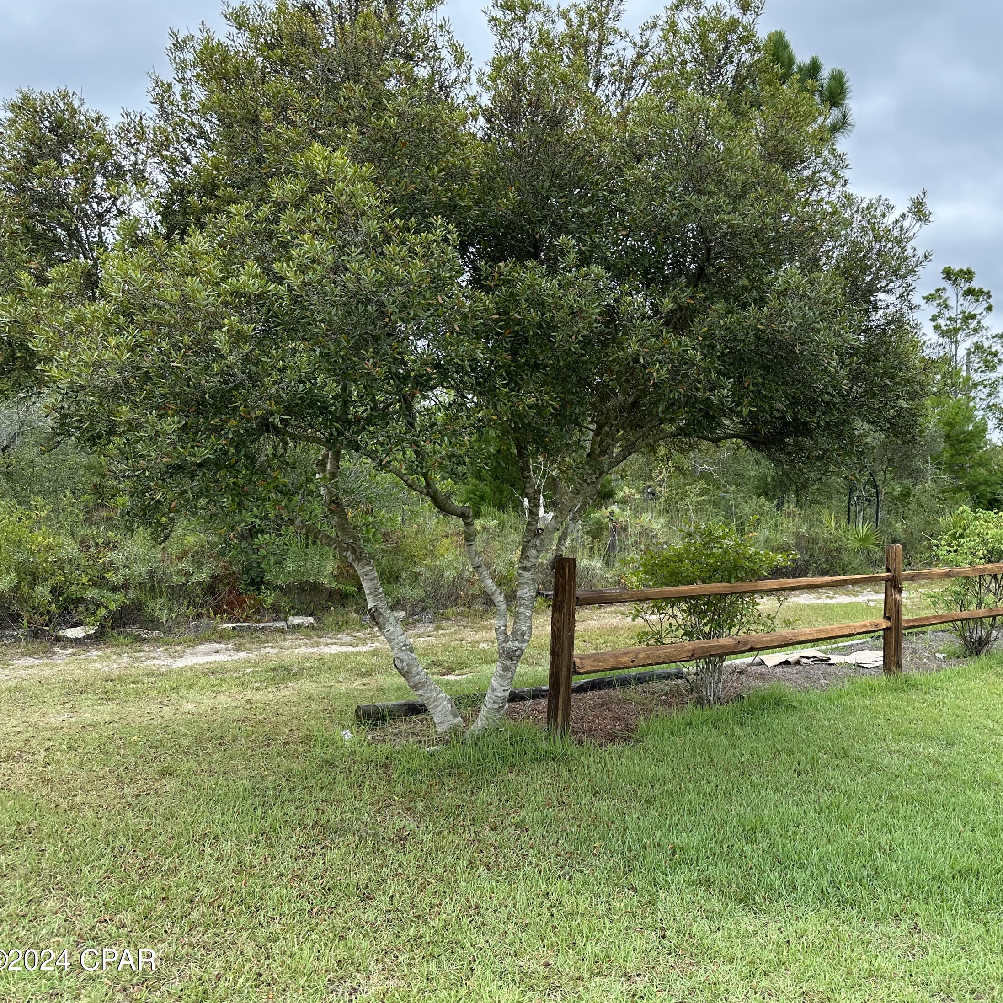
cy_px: 493
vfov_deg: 55.6
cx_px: 669
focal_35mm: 29
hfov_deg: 54.5
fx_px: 951
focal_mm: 6.86
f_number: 1.78
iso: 80
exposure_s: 1/989
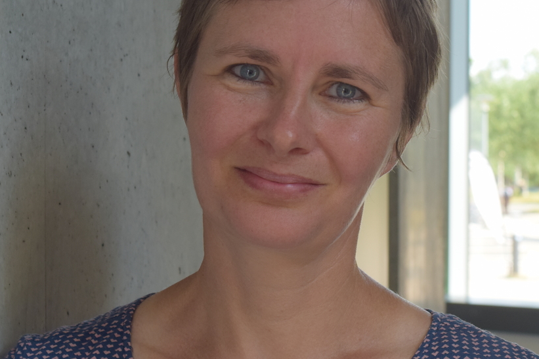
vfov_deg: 14.3
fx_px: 1436
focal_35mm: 96
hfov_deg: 21.0
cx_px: 427
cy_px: 171
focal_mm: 35
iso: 400
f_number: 6.3
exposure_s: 1/160
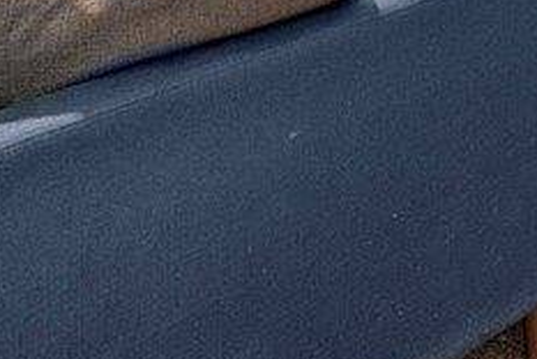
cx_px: 869
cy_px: -472
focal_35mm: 73
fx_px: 1090
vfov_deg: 13.9
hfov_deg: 21.6
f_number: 8
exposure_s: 1
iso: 200
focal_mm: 8
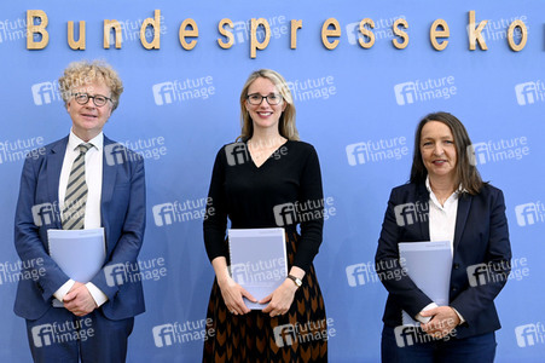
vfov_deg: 37.8
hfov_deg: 54.5
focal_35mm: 35
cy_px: 182
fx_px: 529
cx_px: 272
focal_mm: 35
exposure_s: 1/400
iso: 3200
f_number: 5.6
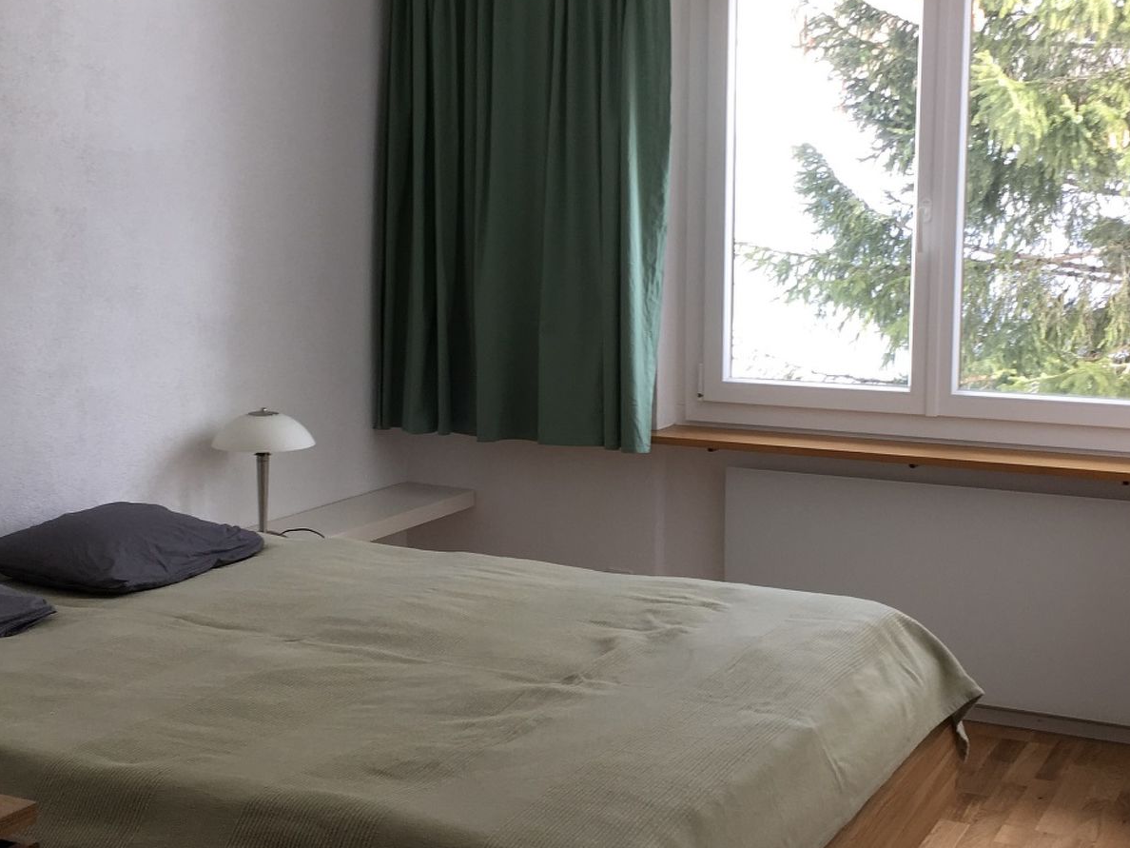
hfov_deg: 38.2
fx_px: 1632
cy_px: 414
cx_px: 606
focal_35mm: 50
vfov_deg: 29.1
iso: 25
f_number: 2.2
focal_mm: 4.15
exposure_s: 1/100
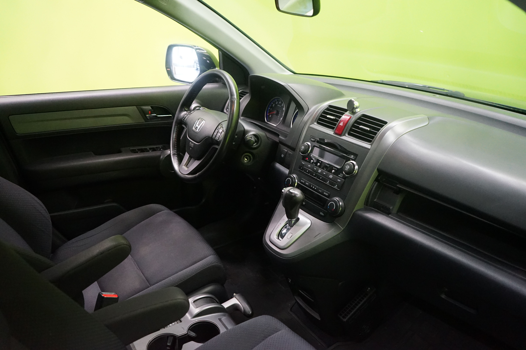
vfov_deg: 46.4
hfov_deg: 65.5
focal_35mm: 28
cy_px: 175
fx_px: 409
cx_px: 263
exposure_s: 1/160
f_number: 3.5
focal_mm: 28
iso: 5000
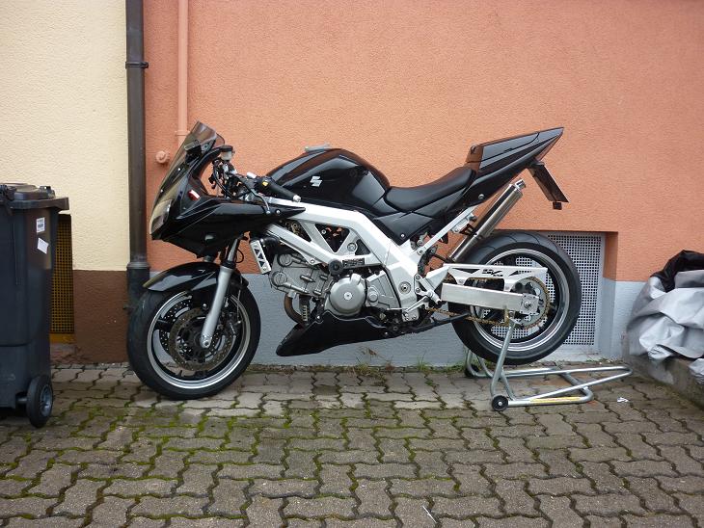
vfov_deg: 43.0
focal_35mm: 33
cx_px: 352
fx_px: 671
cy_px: 264
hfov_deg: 55.3
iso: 80
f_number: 2.8
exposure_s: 1/60
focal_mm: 5.5
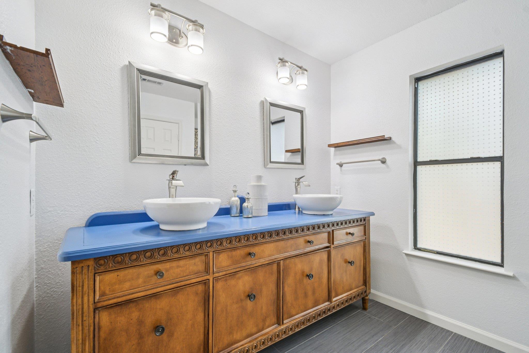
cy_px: 176
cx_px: 264
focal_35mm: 15
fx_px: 220
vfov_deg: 77.3
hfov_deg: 100.4
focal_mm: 10
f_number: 8
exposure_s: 1/10
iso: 400
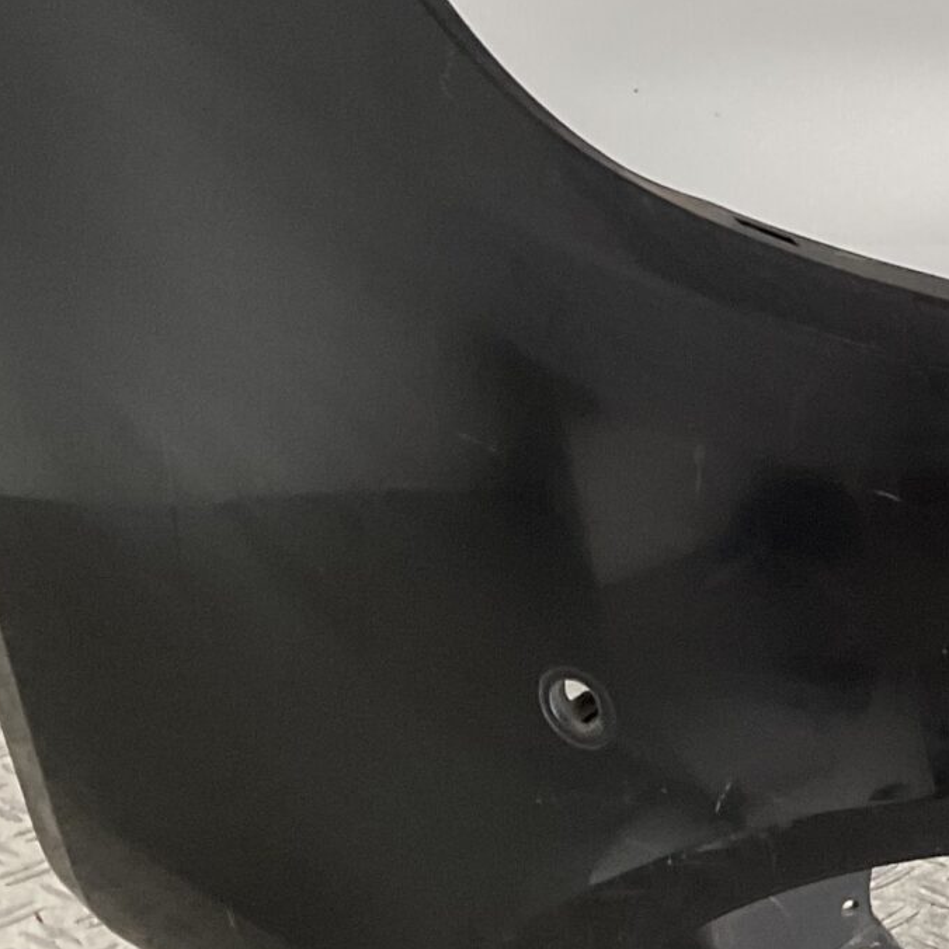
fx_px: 3009
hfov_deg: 16.1
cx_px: 1515
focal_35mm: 97
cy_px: 557
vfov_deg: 17.9
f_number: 1.8
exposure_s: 1/100
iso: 50
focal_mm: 3
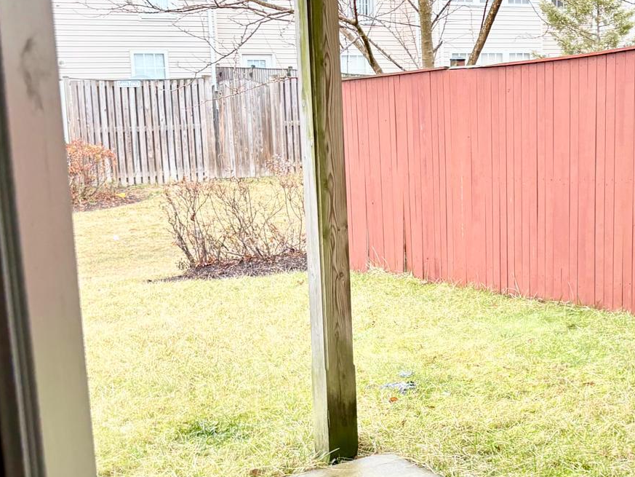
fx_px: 1119
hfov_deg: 31.1
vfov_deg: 23.9
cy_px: 316
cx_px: 474
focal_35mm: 61
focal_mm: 5.96
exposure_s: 1/121
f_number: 1.6
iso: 64
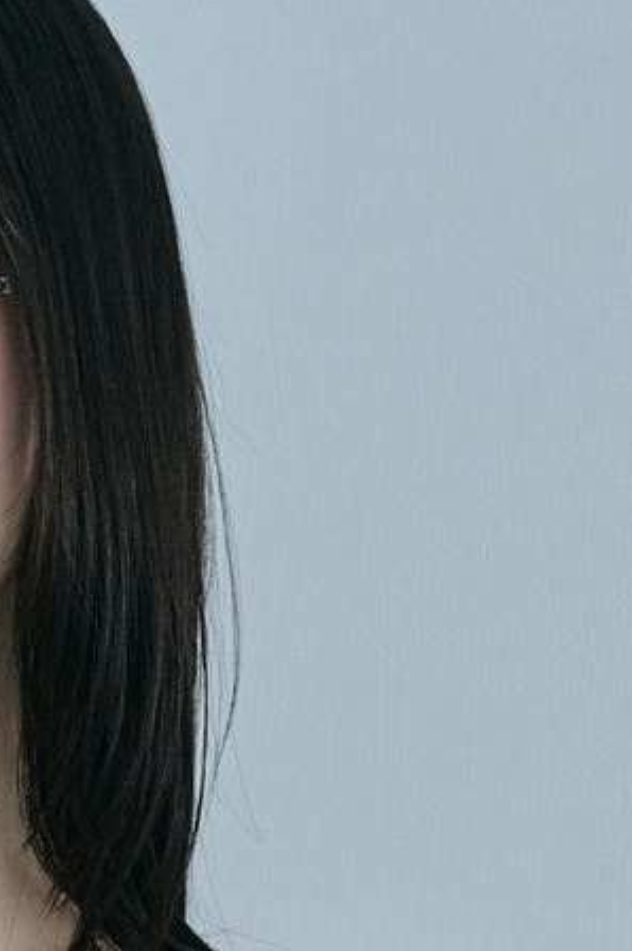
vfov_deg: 7.5
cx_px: -289
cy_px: 1562
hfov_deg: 5.1
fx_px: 7068
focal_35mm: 268
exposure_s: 1/125
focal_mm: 50
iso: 1250
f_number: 4
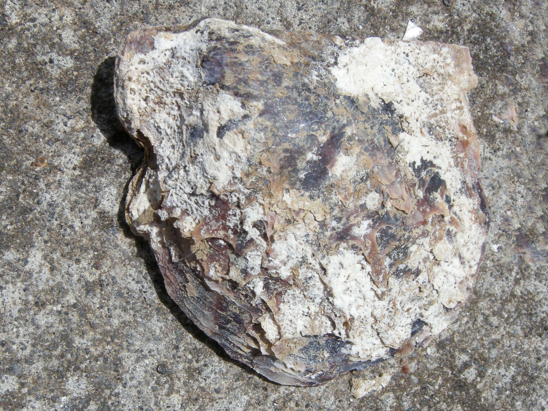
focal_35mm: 35
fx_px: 554
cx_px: 274
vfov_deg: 40.7
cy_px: 206
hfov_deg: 52.6
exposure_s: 1/285
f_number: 6.8
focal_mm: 7.5
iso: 64
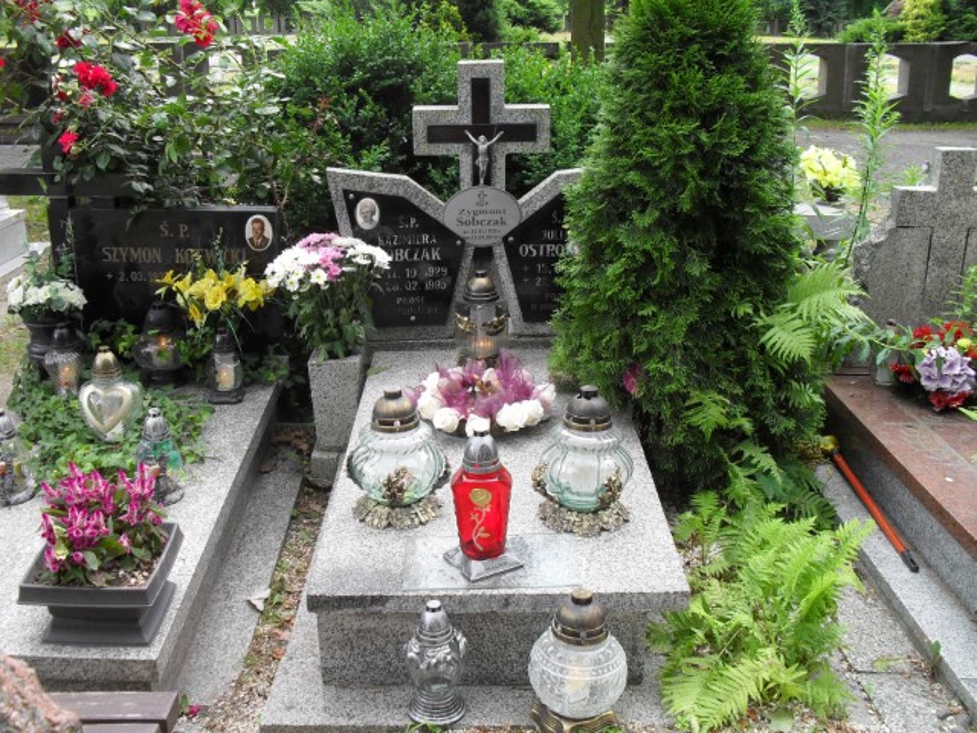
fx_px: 988
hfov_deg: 52.6
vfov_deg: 40.7
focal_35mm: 35
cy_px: 366
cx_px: 488
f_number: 3.2
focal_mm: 6.3
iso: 100
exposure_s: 1/90
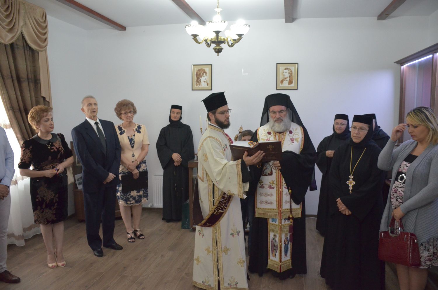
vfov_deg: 47.8
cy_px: 145
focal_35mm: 27
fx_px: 328
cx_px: 219
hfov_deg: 67.5
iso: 3200
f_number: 4
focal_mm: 18
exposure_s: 1/160
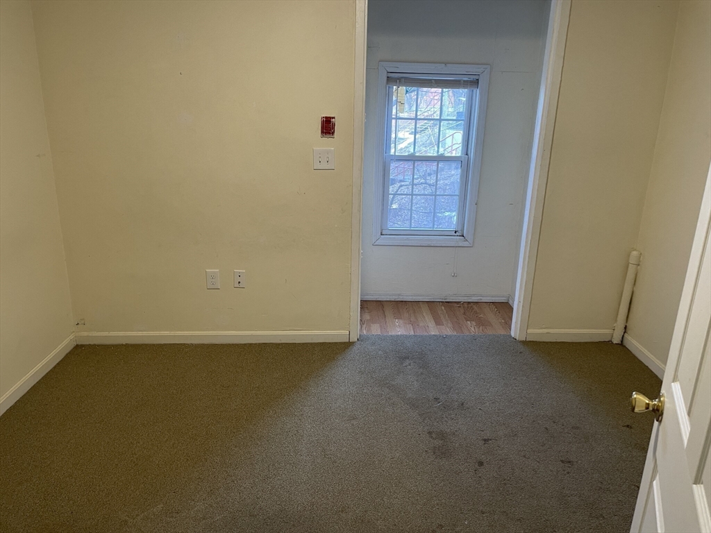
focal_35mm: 26
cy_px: 266
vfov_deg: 53.1
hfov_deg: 67.3
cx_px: 356
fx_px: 534
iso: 125
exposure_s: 1/60
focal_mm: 4.2
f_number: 1.6
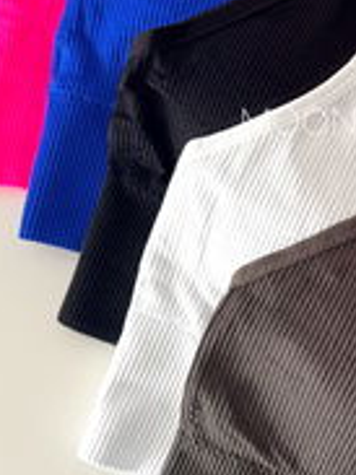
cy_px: 235
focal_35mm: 70
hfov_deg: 19.8
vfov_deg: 27.8
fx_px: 961
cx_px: 418
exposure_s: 1/80
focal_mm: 6.76
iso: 200
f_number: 1.78
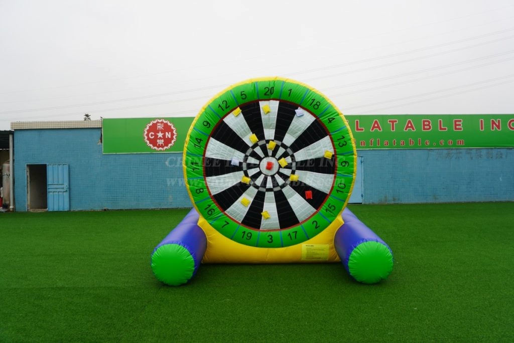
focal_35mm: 24
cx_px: 257
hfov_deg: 73.7
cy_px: 172
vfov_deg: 53.1
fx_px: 343
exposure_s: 1/80
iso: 100
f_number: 5.6
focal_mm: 16
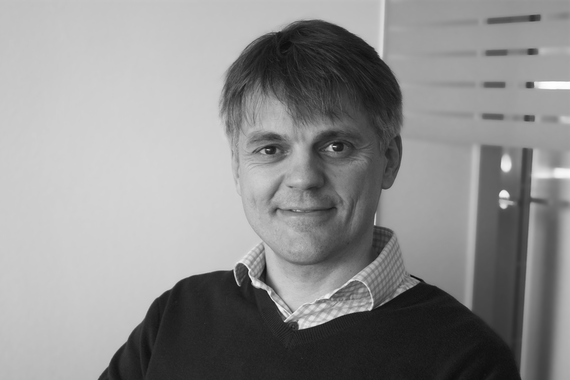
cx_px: 285
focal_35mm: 75
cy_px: 190
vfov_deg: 18.2
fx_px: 1187
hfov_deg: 27.0
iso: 400
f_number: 5.6
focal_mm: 50
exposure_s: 1/80
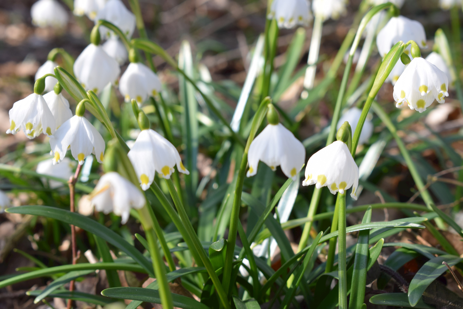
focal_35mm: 82
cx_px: 232
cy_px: 154
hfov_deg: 24.6
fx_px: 1061
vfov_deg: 16.6
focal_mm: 55
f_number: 8
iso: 400
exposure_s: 1/250
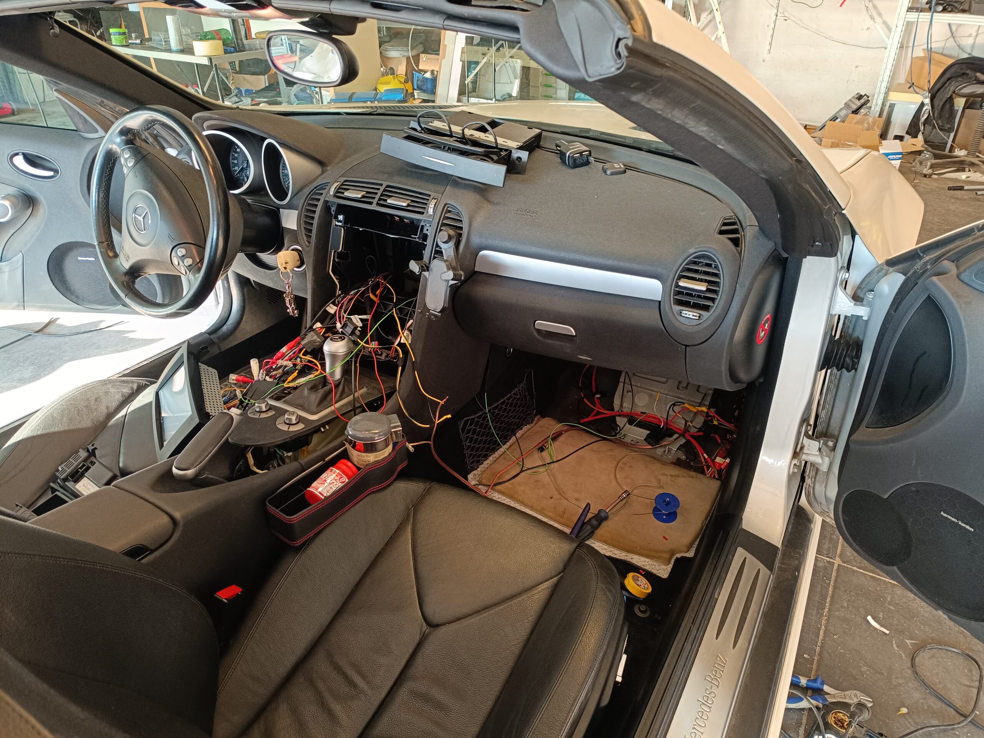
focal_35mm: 24
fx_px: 682
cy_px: 369
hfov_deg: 71.6
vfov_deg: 56.8
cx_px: 492
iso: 484
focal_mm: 5.59
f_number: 1.88
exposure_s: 1/50.1
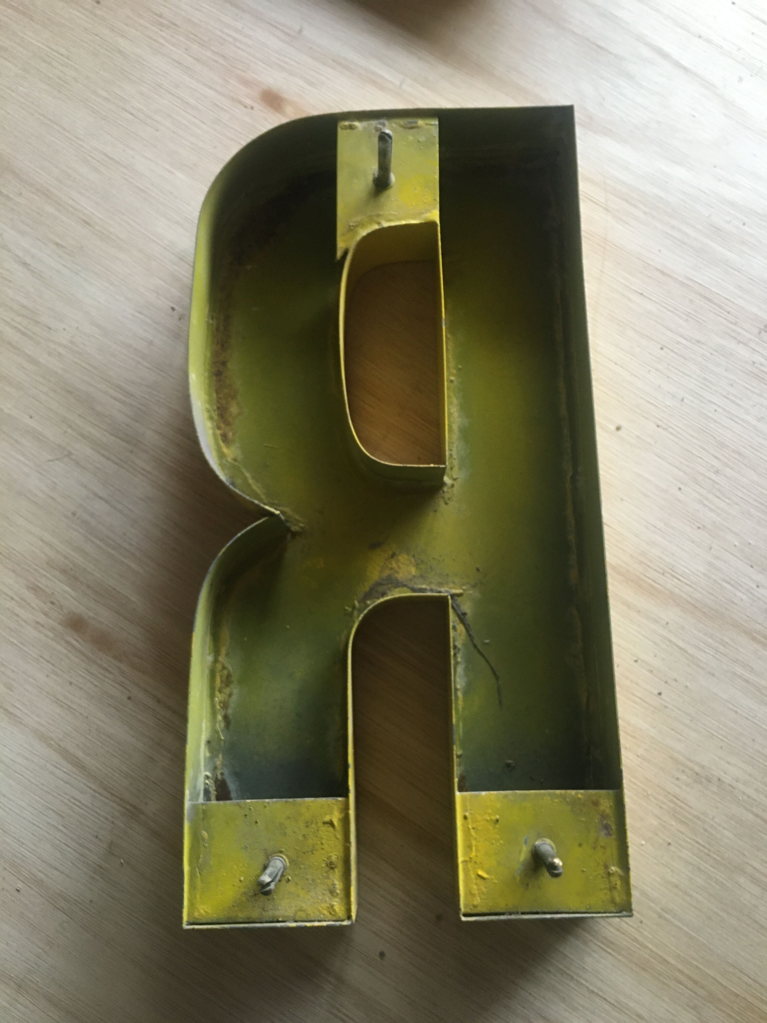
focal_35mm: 29
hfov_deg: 48.2
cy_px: 512
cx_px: 384
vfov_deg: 61.7
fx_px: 857
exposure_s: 1/33
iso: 160
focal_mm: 4.15
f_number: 2.2
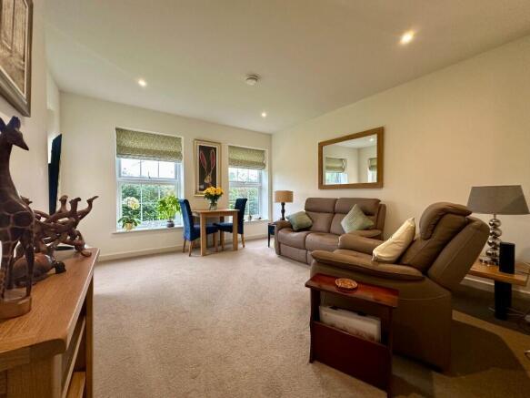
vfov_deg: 85.7
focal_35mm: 14
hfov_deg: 102.1
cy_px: 199
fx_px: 214
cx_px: 265
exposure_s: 1/100
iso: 160
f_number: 2.2
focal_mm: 2.22
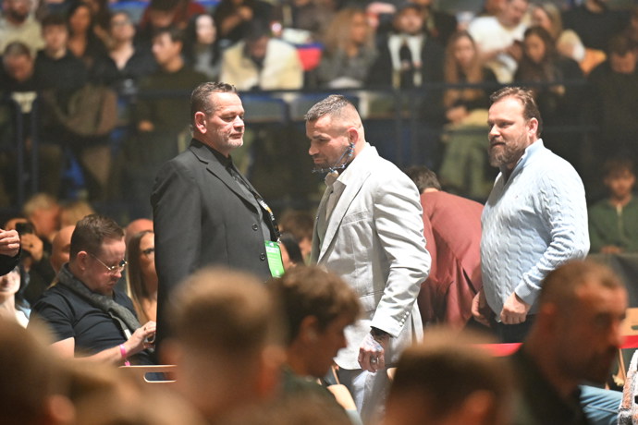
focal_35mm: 300
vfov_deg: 4.6
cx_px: 319
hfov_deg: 6.9
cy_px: 212
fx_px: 5316
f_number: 2.8
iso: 5000
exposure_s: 1/250
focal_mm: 200
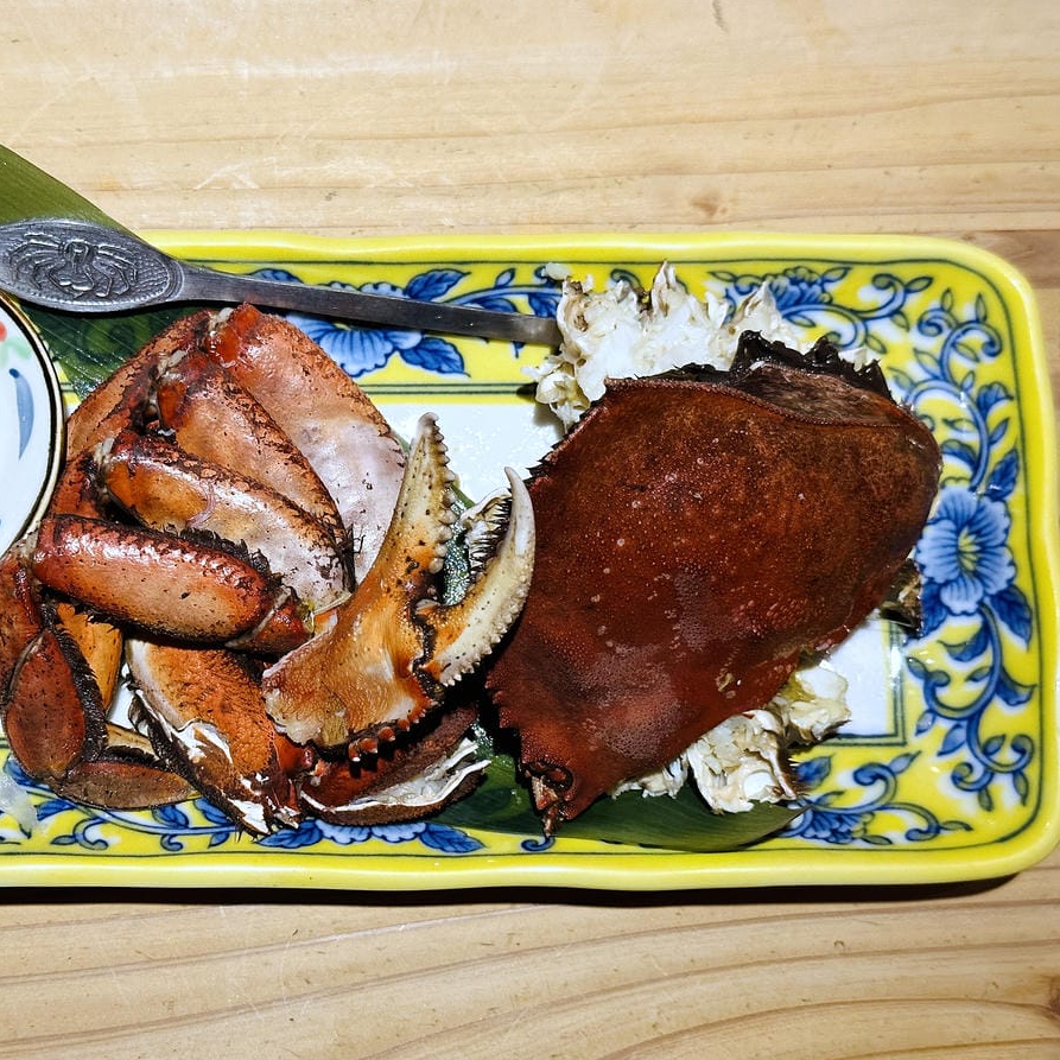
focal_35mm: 57
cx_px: 349
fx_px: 1975
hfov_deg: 29.8
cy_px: 532
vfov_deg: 30.0
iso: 160
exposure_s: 1/60
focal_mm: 6.86
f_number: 1.78
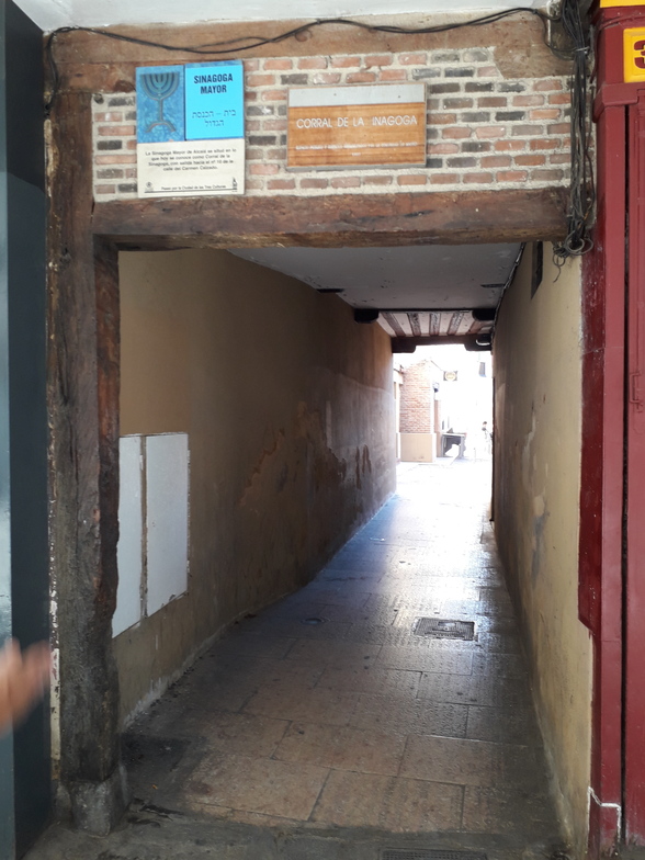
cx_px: 322
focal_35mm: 27
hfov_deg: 51.4
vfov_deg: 65.3
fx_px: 671
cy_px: 430
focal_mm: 3.6
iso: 50
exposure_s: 1/40
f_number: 1.9
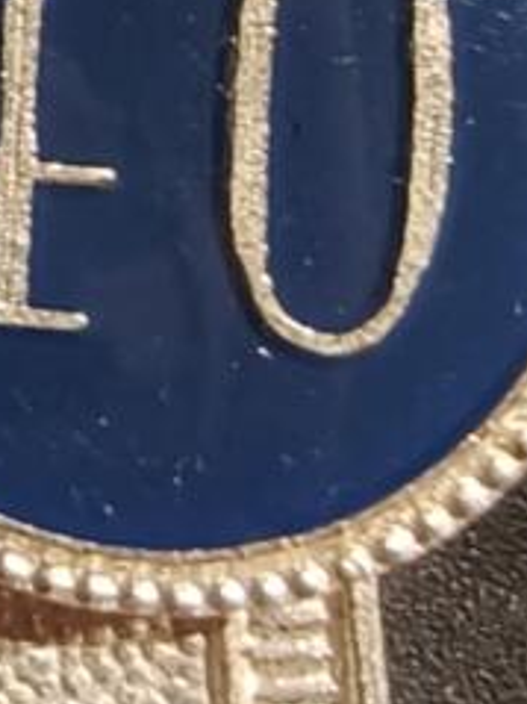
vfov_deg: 11.4
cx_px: 112
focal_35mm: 173
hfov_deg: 8.6
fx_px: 3515
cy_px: 489
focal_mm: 2.32
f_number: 2
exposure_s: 1/99.6
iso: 160
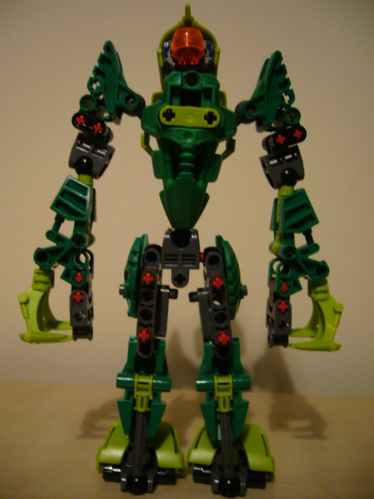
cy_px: 250
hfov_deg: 40.7
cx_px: 187
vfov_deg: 52.6
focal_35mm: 35
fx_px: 504
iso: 200
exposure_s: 1/6
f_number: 2.8
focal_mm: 5.8
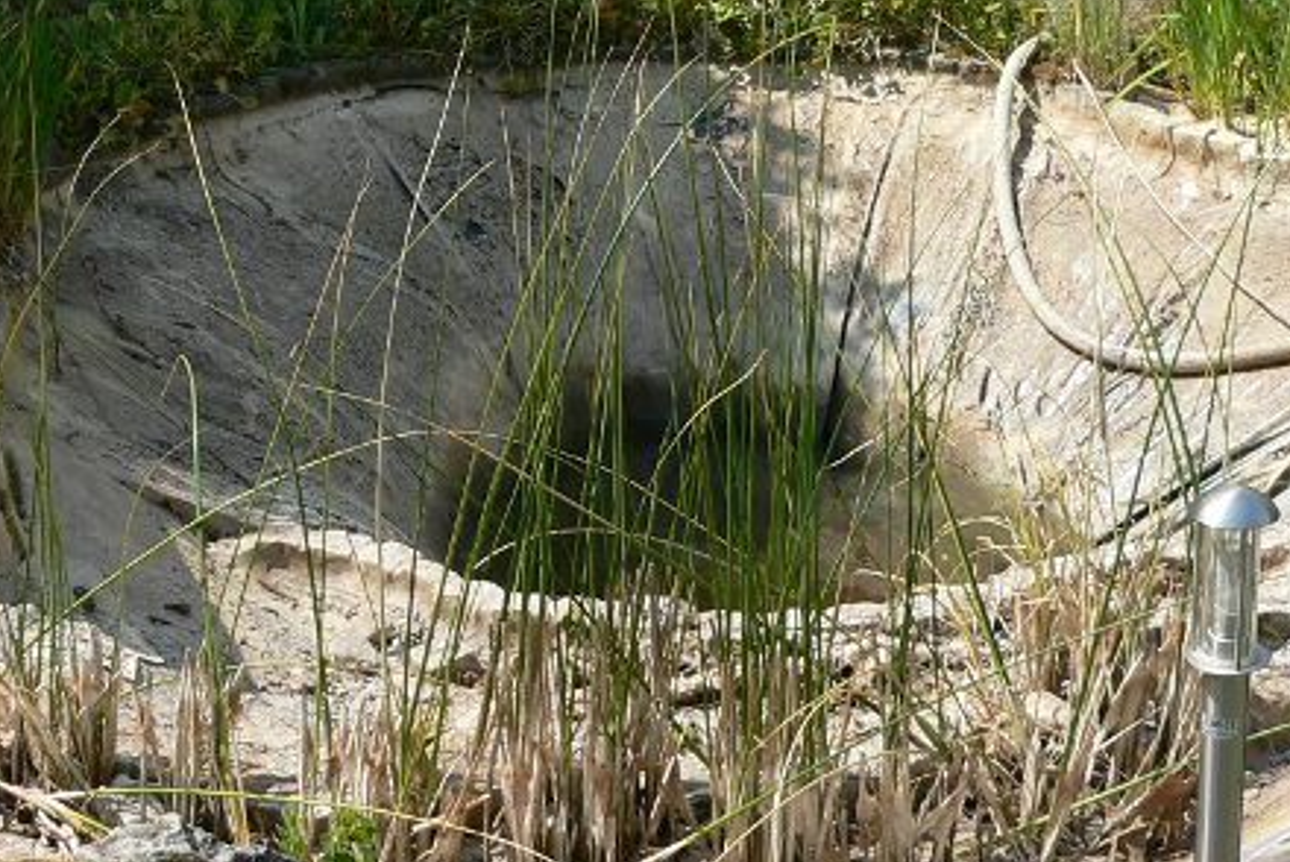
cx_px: 636
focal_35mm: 68
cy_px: 384
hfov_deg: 29.6
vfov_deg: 20.0
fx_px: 2438
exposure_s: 1/400
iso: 80
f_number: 4
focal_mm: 6
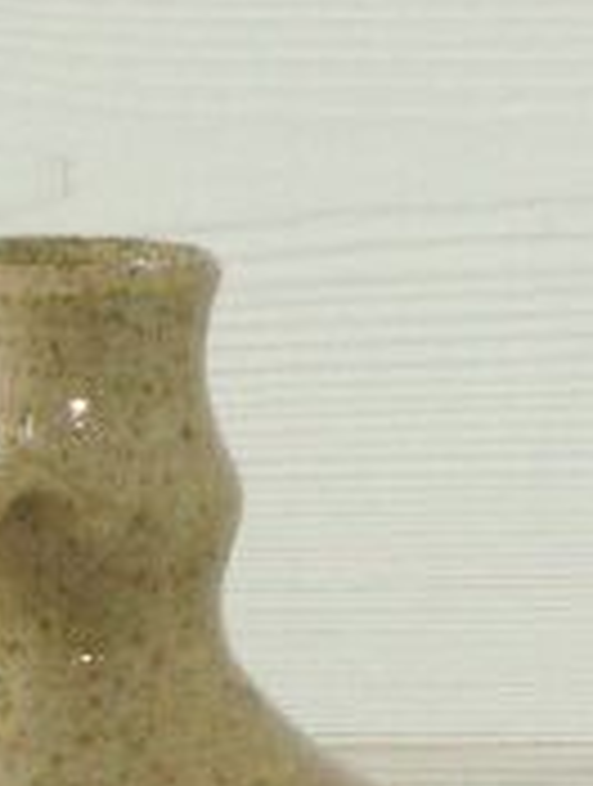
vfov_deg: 7.8
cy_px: 1096
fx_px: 5644
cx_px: 31
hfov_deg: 6.0
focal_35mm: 248
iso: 200
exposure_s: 1/60
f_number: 9
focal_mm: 16.88
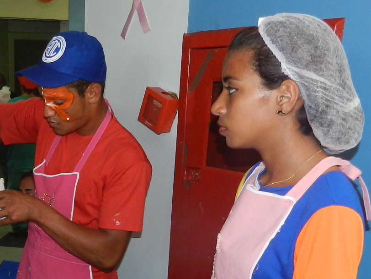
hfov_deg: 31.3
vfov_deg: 24.2
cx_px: 22
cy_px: 273
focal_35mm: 58
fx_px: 622
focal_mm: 4
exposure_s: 1/30
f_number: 3.4
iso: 200
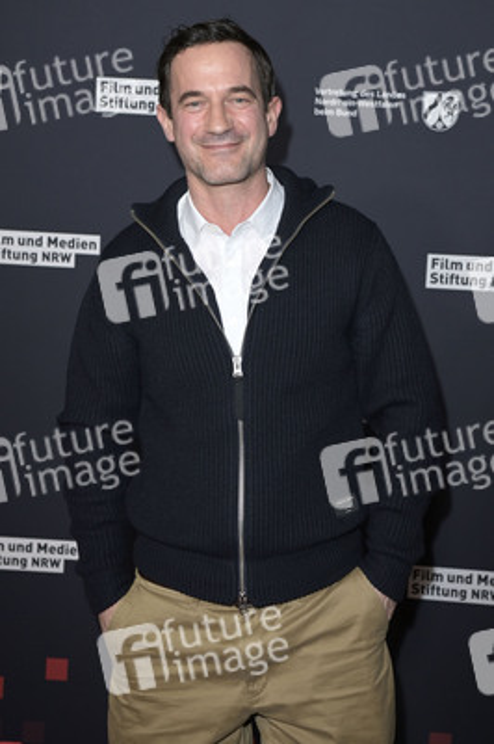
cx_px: 247
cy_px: 372
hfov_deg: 25.9
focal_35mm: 52
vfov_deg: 38.2
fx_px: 1072
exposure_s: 1/250
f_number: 5
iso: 1000
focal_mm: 52
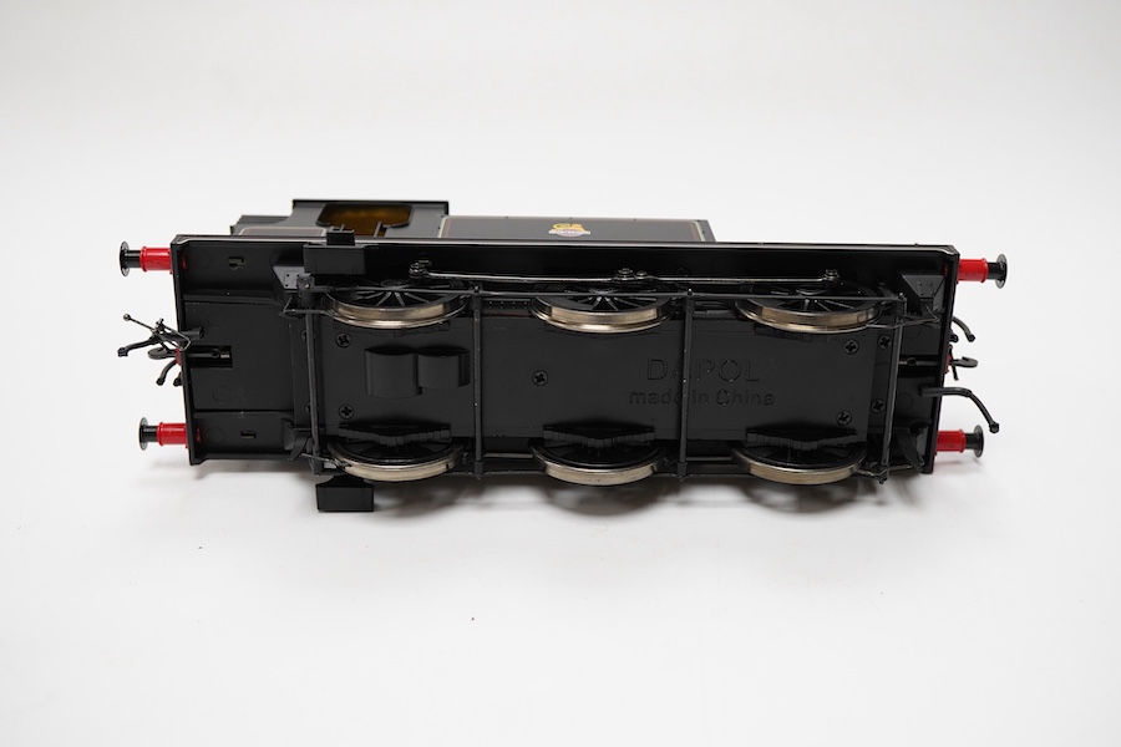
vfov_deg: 29.9
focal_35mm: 45
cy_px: 374
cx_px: 560
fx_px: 1401
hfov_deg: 43.6
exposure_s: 1/125
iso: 1250
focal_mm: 30
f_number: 9
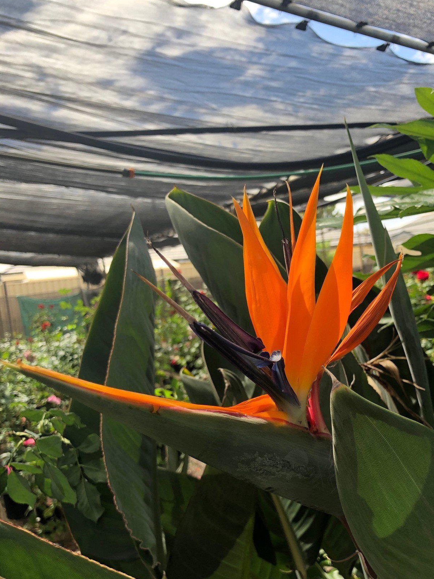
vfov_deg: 52.4
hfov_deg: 40.5
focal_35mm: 35
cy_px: 340
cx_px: 267
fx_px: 585
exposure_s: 1/262
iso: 20
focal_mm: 4
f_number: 1.8
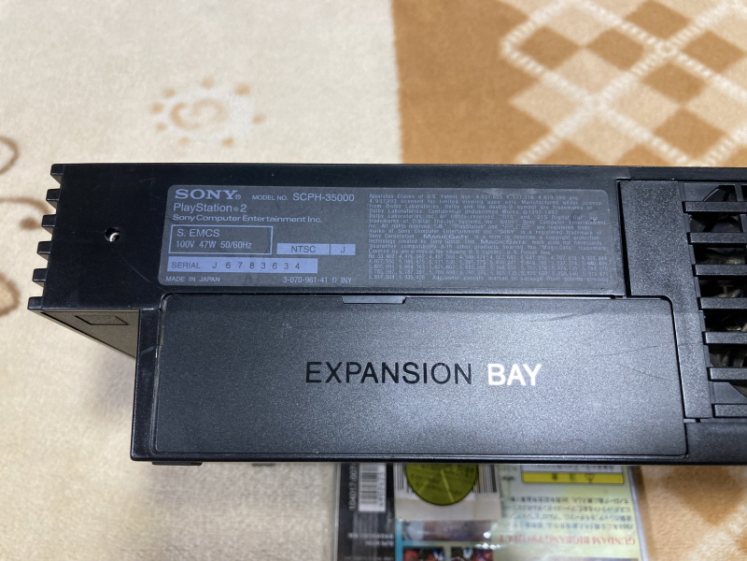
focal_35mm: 28
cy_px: 280
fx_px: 604
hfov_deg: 63.4
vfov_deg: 49.7
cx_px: 374
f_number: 1.8
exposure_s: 1/50
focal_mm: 3.99
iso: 160
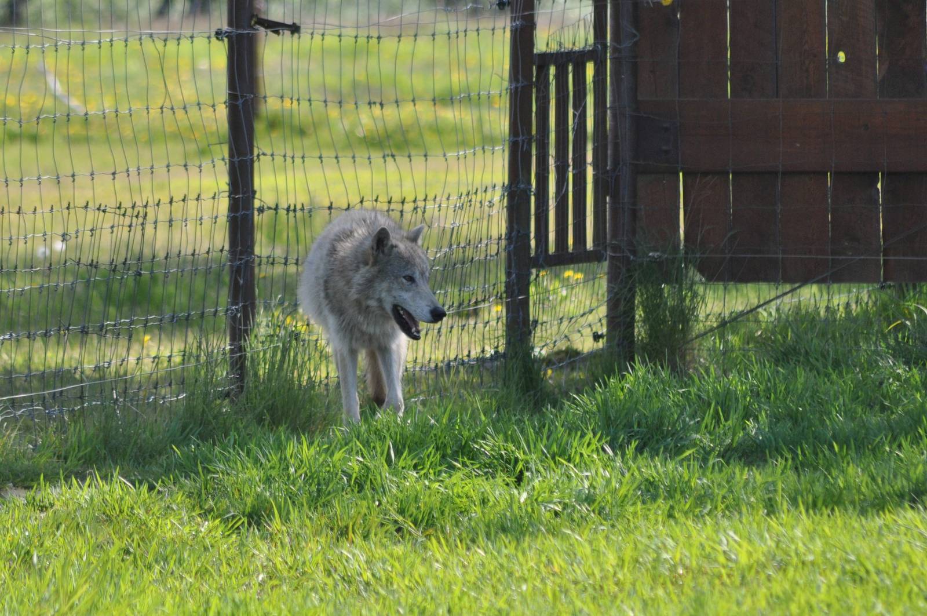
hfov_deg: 4.6
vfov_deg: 3.0
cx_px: 464
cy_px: 308
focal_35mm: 450
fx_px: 11574
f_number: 5.6
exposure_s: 1/1000
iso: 560
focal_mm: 300
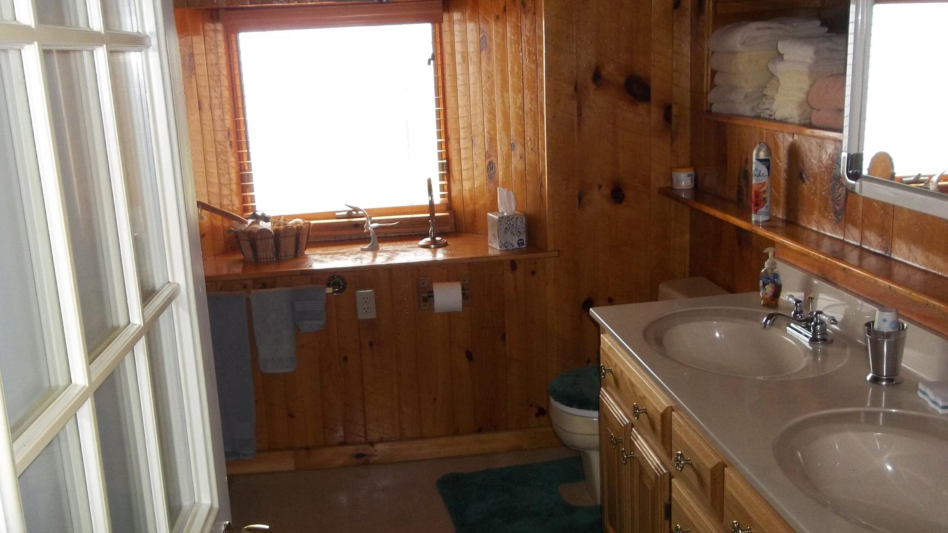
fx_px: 880
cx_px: 460
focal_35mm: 35
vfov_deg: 33.7
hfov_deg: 56.6
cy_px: 276
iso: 160
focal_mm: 4.9
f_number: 3.5
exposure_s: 1/30
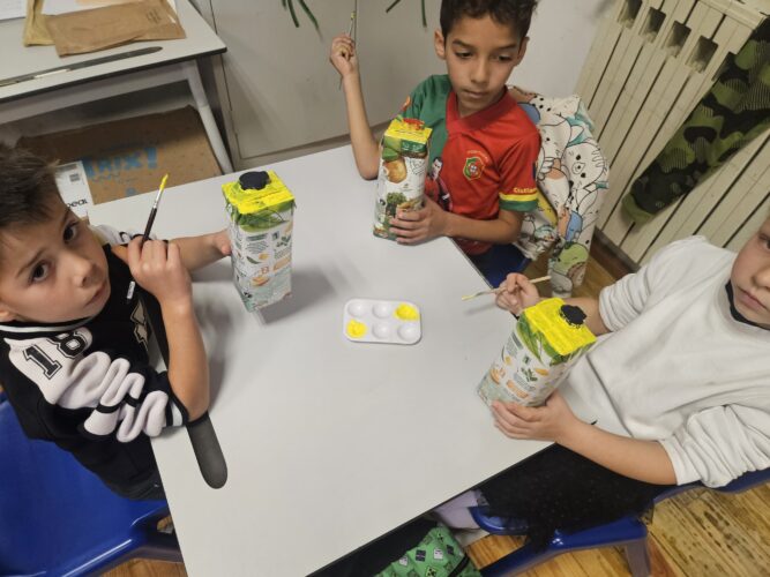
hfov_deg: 73.9
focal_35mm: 23
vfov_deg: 58.9
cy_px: 288
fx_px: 512
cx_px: 385
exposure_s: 1/100
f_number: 1.8
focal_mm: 5.4
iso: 250
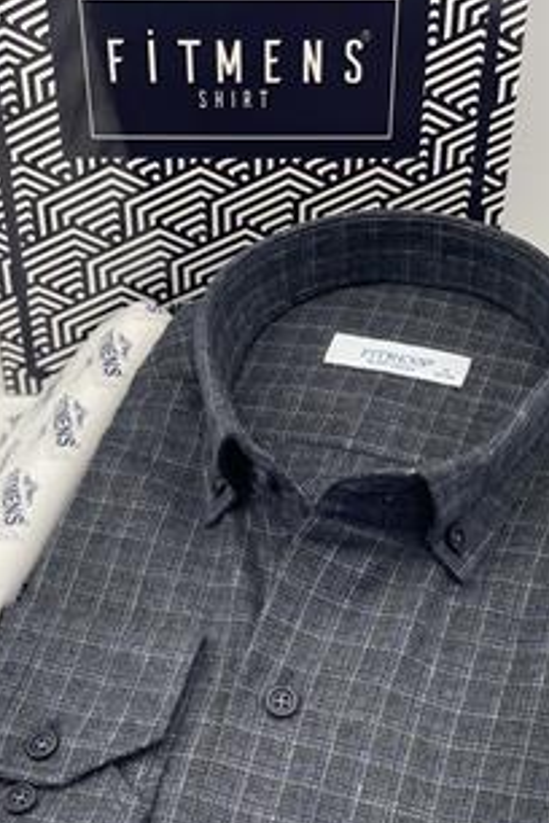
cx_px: 261
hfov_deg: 18.7
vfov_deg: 27.6
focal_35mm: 73
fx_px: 1670
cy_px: 515
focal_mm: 6
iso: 25
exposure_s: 1/122
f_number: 2
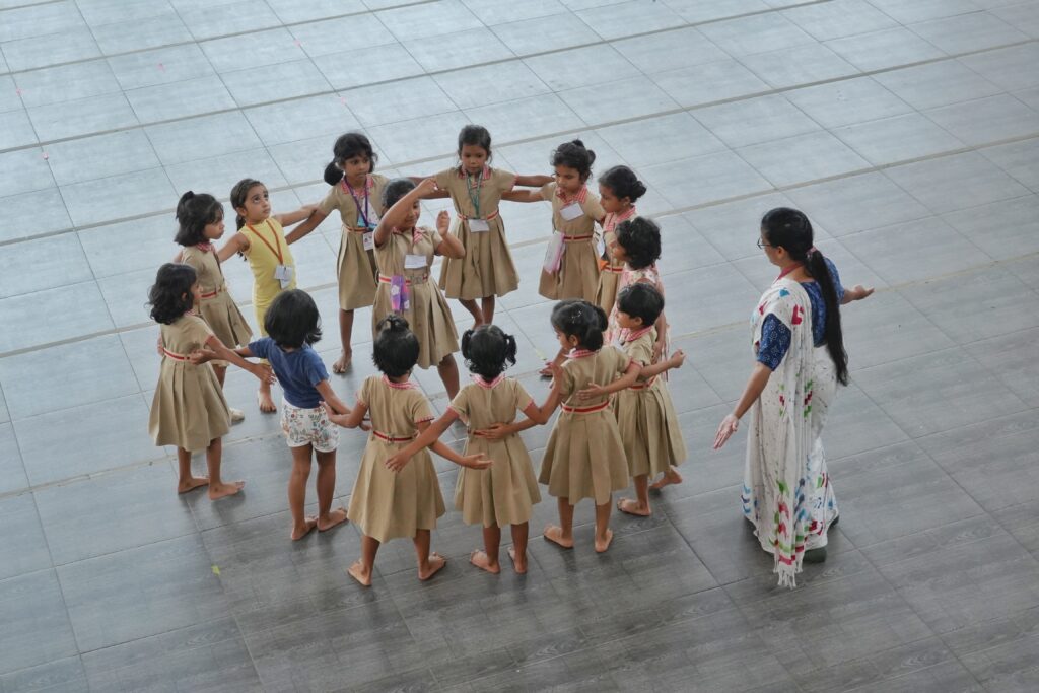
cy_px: 346
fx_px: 1905
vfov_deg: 20.6
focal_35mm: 66
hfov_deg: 30.5
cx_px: 520
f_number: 4.5
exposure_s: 1/400
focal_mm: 44
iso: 1250
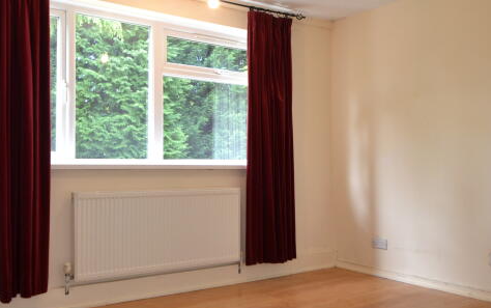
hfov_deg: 57.3
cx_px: 180
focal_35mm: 33
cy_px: 155
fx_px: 442
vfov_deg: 38.4
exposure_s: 1/60
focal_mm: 10
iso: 500
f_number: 3.5
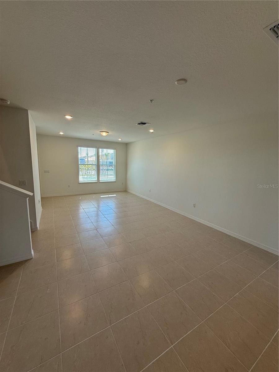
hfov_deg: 85.7
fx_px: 150
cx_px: 140
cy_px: 186
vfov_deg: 102.1
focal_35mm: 14
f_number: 2.2
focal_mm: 2.22
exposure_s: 1/121
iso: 64
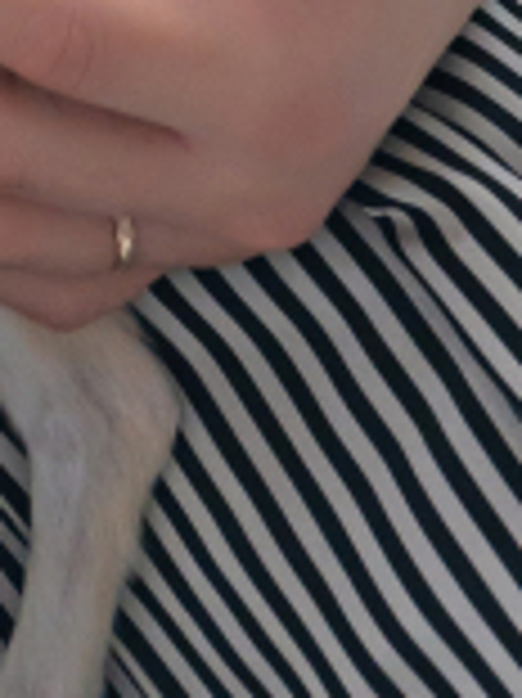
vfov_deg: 10.5
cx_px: -720
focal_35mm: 134
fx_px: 2698
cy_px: -1378
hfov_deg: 9.8
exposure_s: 1/320
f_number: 4
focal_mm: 18
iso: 1000
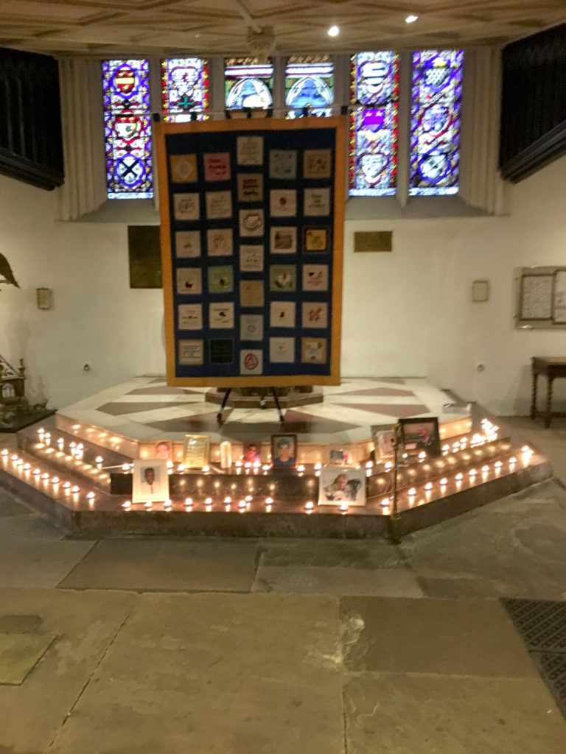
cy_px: 377
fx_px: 632
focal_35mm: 29
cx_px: 283
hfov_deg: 48.2
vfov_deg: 61.7
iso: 320
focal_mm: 4.15
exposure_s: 1/17
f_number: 2.2
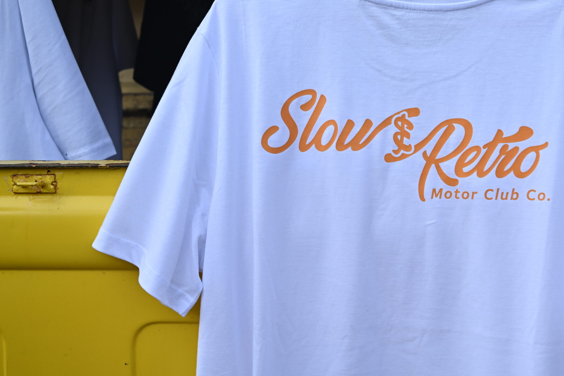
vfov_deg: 27.3
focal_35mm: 49
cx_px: 338
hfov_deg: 40.2
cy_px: 109
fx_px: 768
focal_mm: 34
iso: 100
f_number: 6.3
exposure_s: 1/320
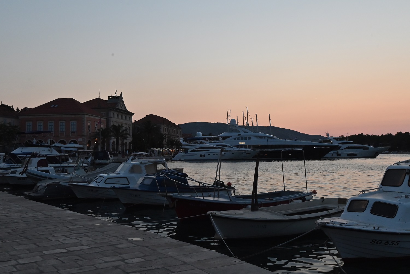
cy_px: 137
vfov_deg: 36.9
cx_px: 205
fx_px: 410
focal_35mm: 36
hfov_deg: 53.1
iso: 1250
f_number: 16
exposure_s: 1/40
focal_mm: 24
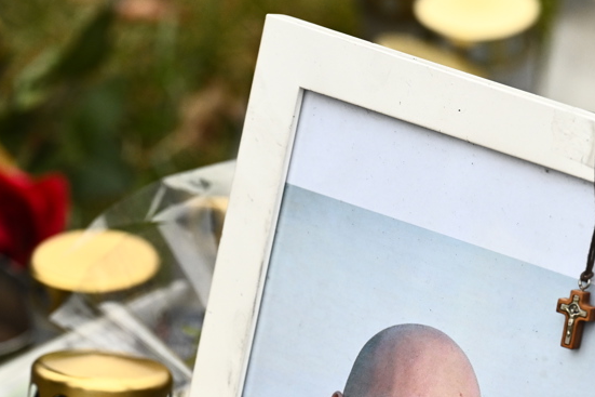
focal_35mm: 494
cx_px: 451
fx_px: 8162
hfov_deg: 4.2
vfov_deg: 2.8
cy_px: 485
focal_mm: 200
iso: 800
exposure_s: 1/1000
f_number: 4
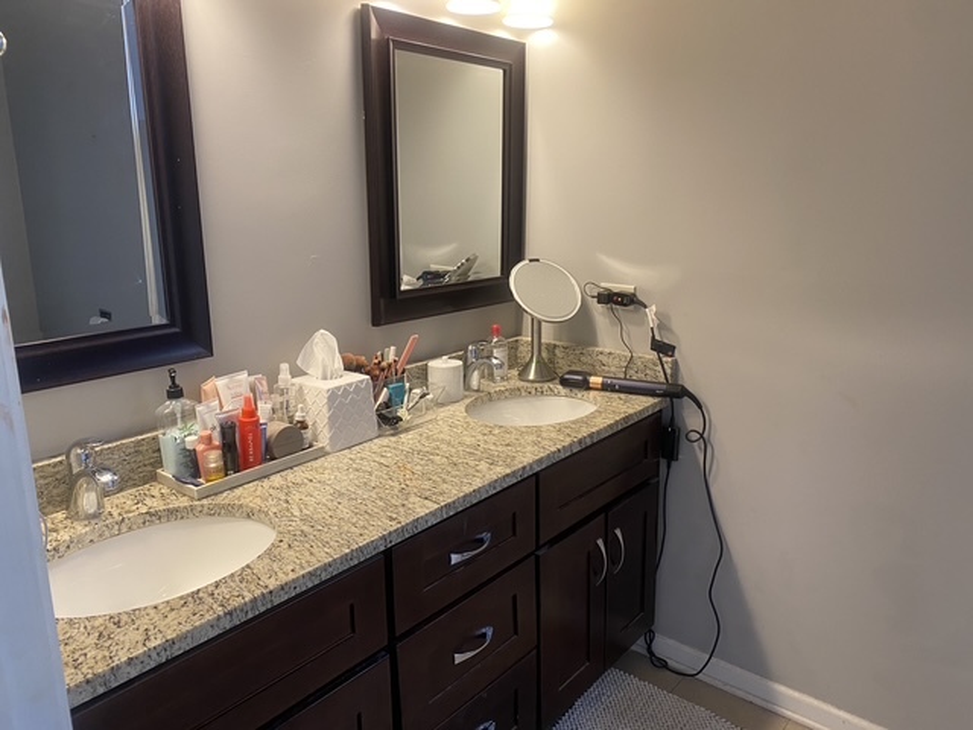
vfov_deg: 53.1
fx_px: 731
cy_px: 365
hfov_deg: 67.3
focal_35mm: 26
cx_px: 486
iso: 125
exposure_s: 1/60
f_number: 1.8
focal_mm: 4.25
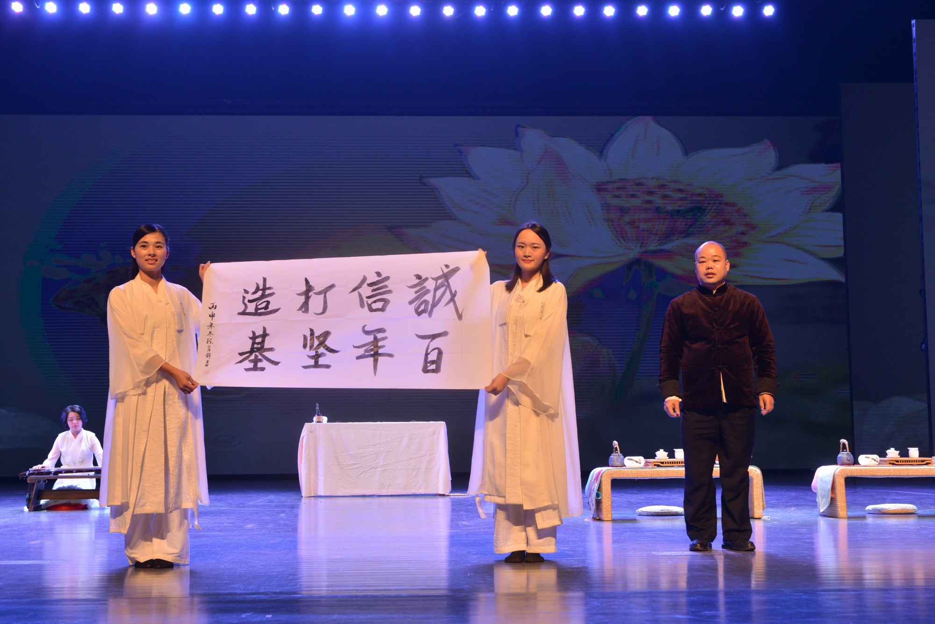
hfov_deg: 38.2
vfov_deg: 26.0
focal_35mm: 52
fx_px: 1351
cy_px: 312
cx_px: 468
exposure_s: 1/125
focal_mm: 52
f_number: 6.3
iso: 800
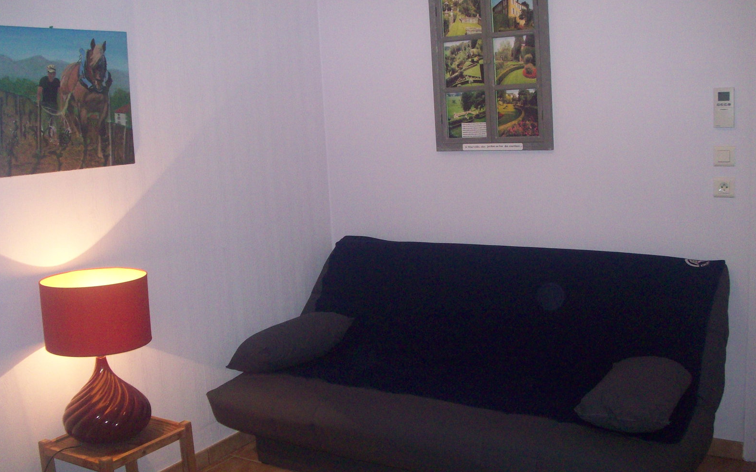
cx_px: 373
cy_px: 240
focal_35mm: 40
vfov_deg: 32.0
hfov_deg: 49.3
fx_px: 824
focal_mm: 6.2
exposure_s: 1/45
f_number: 2.8
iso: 160
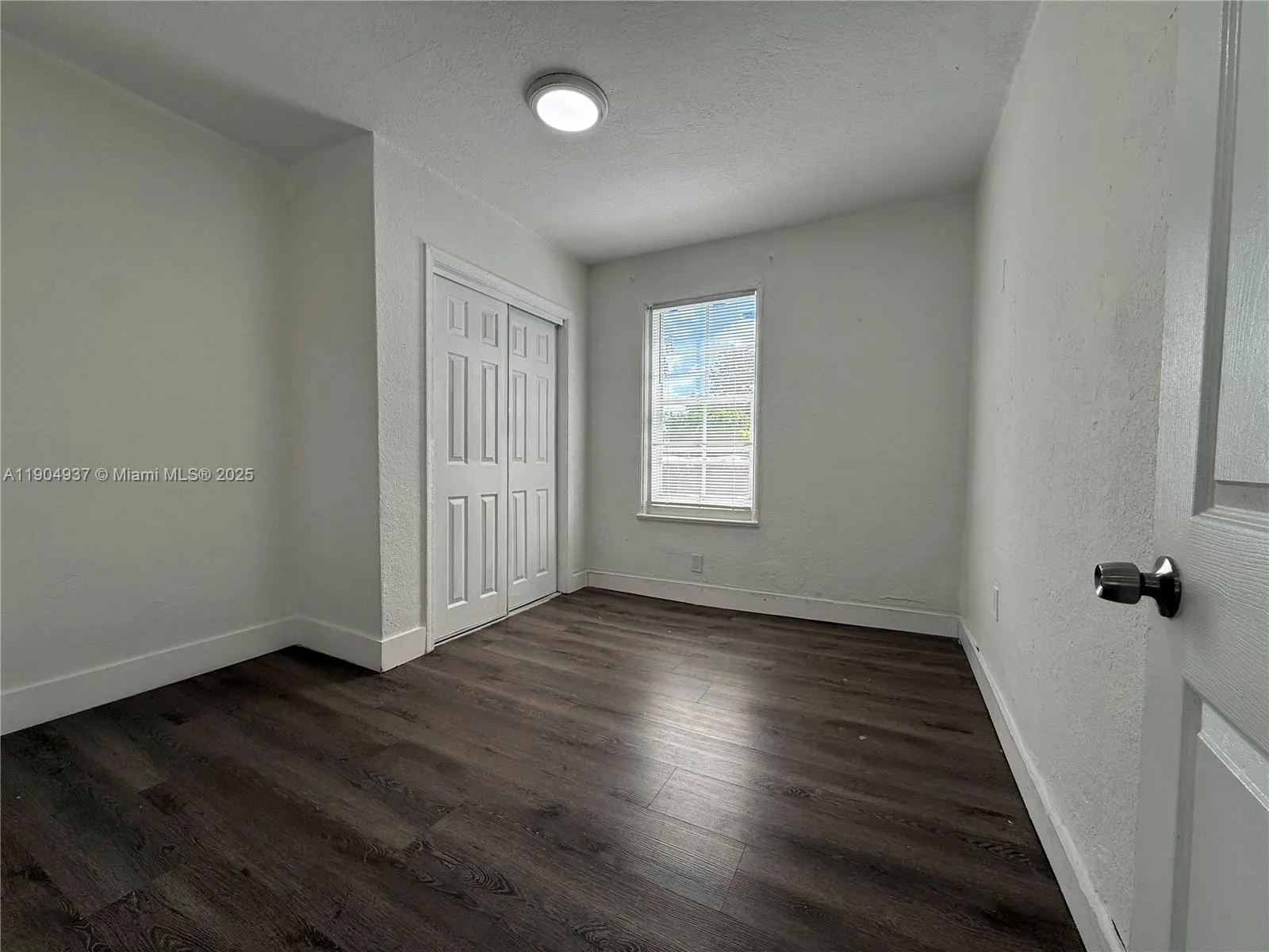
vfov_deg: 85.7
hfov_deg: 102.1
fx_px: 513
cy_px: 476
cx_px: 634
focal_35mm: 14
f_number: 2.2
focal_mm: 2.22
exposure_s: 1/221
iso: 64
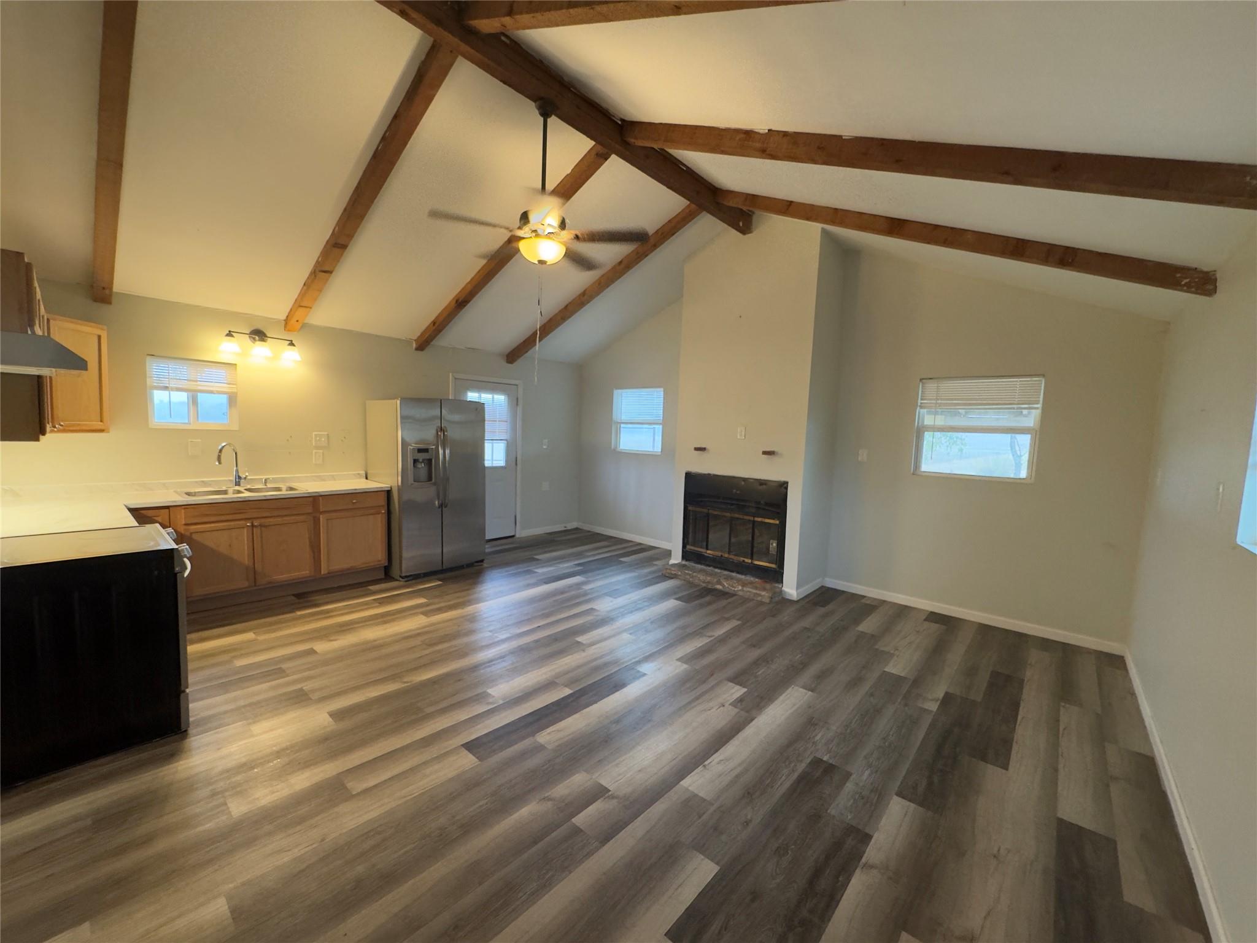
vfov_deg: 85.7
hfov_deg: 102.1
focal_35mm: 14
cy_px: 472
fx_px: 508
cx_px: 628
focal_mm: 2.22
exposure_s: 1/60
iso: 400
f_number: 2.2
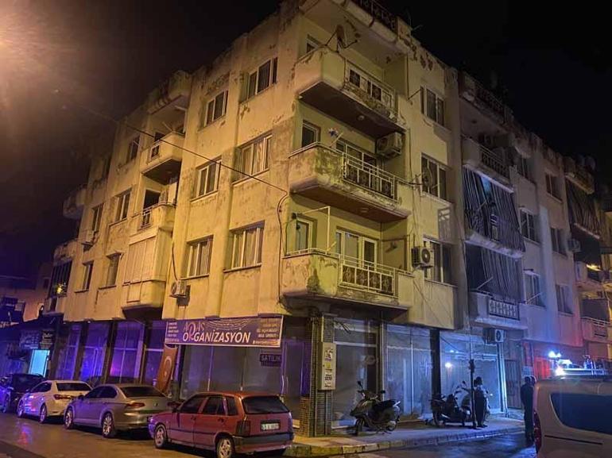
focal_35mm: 26
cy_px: 229
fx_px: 460
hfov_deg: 67.3
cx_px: 306
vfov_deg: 53.0
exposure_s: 1/10
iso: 500
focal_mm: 4.25
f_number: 1.8
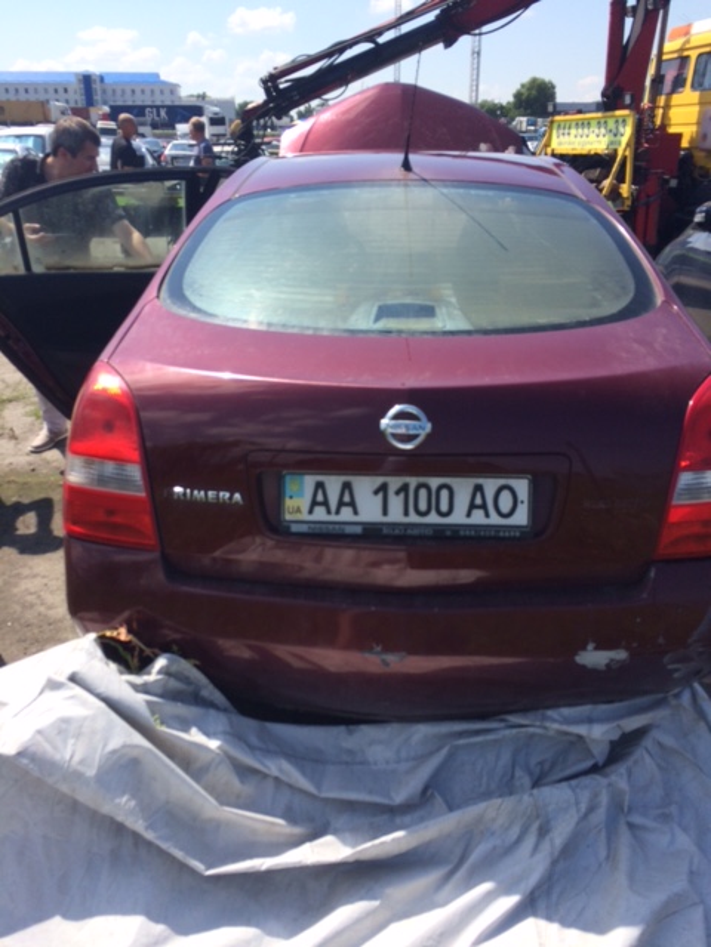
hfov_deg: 48.2
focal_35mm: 29
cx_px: 356
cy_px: 474
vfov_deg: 61.7
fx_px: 794
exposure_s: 1/1414
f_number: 2.2
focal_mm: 4.15
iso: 32
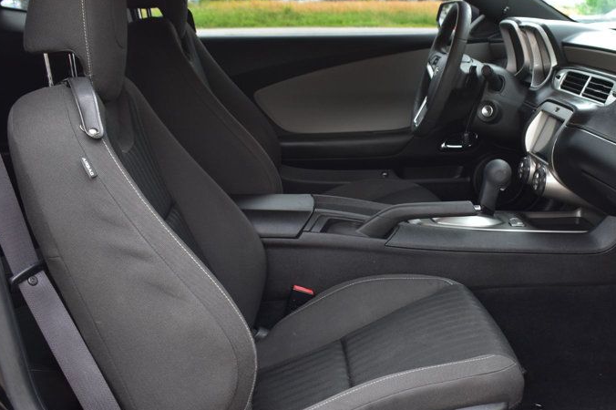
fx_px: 855
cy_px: 231
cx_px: 414
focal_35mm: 50
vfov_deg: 26.9
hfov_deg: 39.1
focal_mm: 22
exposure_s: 1/25
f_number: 6.3
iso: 400
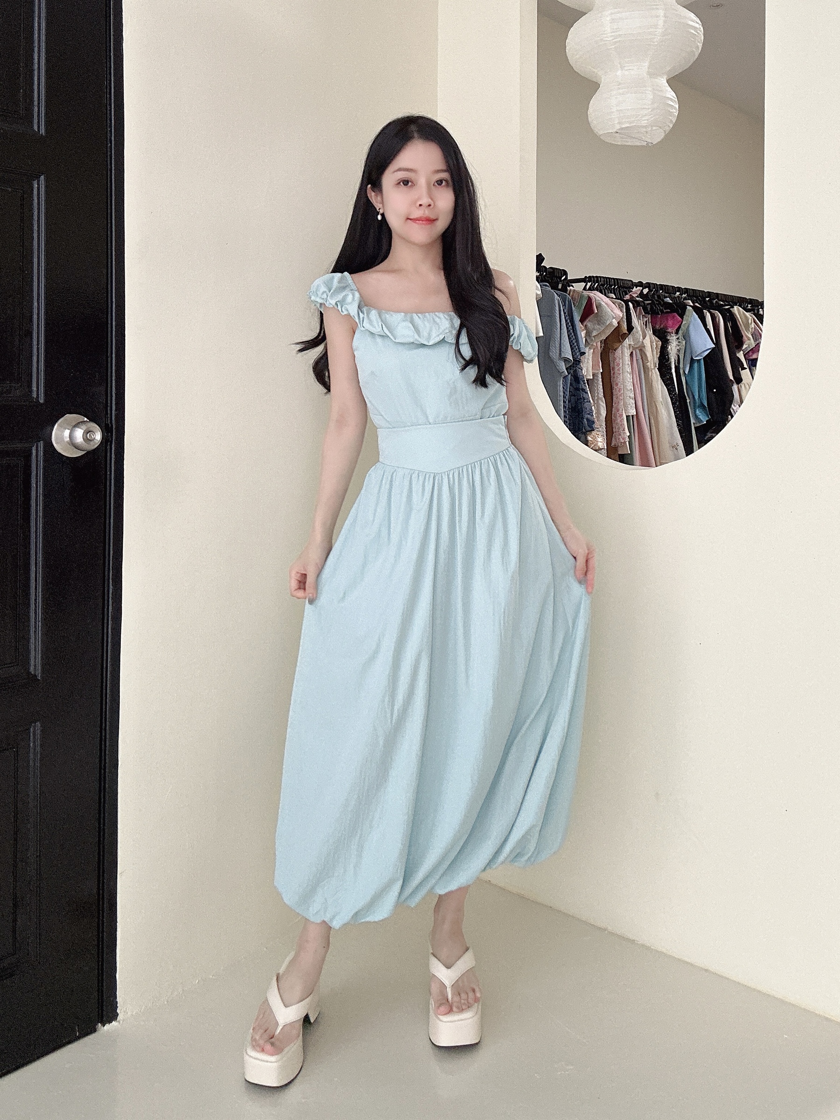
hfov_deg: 58.9
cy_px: 560
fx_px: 744
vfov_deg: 73.9
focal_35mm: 23
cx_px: 420
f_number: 1.9
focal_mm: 2.69
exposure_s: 1/60
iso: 100
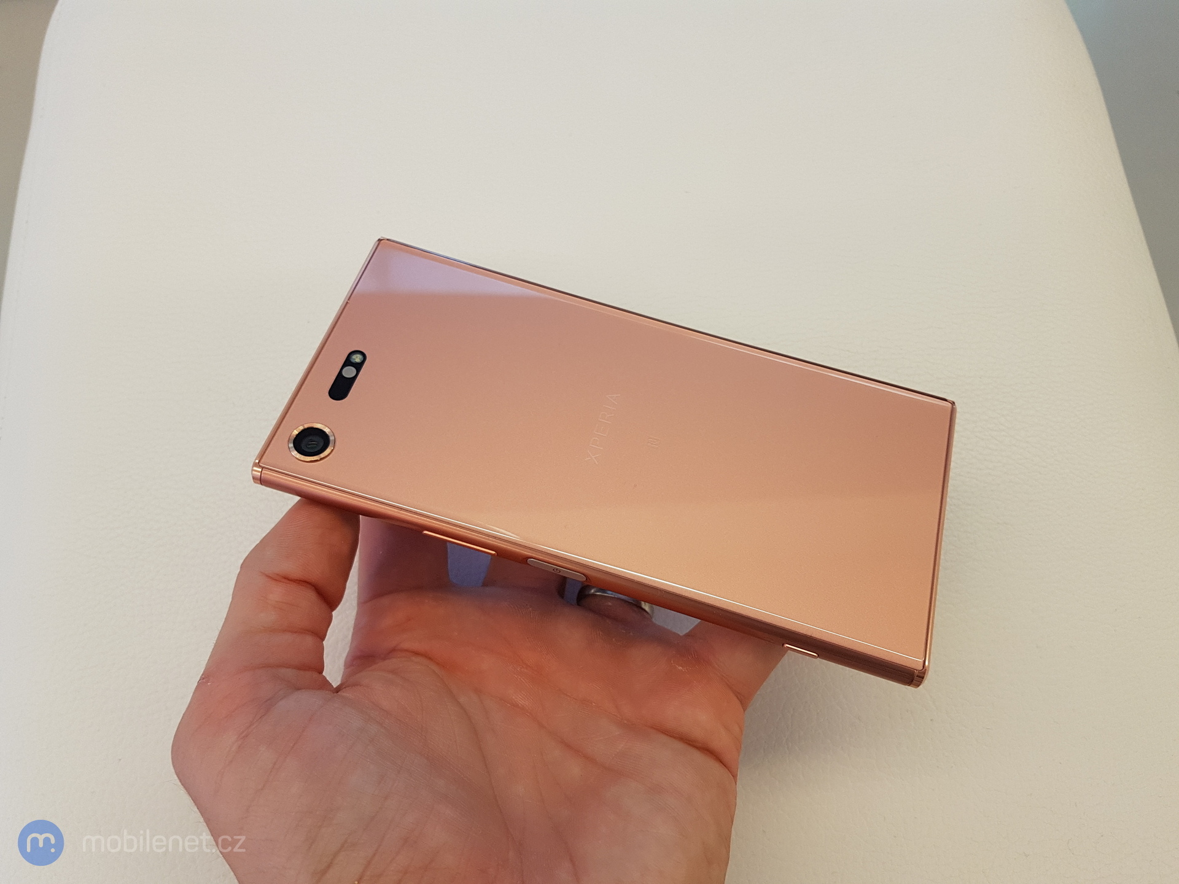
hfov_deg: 67.3
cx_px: 590
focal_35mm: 26
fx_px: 886
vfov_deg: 53.1
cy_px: 442
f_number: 1.7
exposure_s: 1/50
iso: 64
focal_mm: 4.2
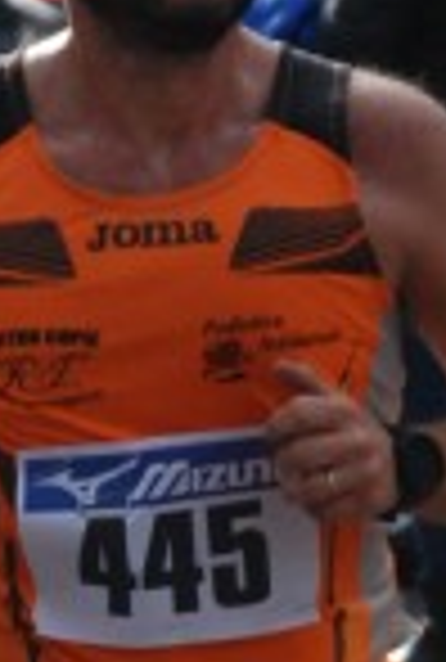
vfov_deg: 3.7
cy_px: 657
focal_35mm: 550
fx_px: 10149
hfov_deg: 2.5
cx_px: 70
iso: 1000
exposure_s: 1/1250
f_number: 5.6
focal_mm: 90
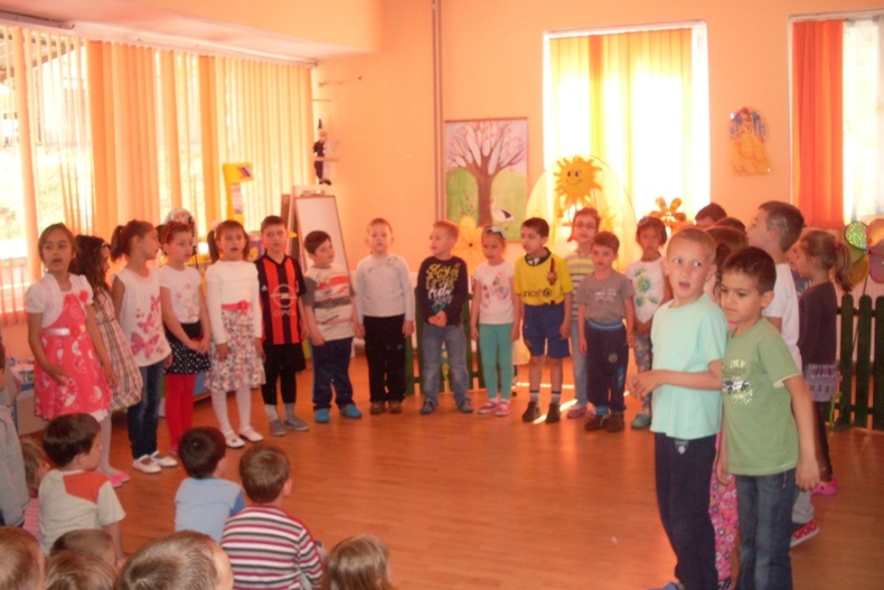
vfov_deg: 33.4
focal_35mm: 40
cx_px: 442
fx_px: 982
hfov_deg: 48.5
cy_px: 322
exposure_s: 1/45
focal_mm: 6.3
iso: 160
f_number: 2.8
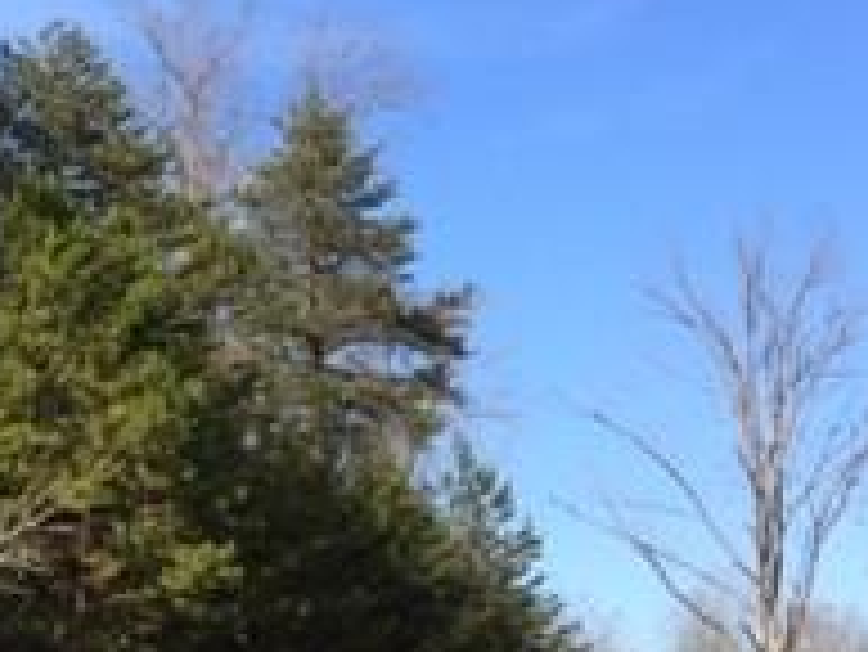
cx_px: -414
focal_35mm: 96
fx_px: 2409
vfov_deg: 15.4
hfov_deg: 18.3
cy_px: 418
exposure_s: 1/942
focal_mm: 4.15
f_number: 2.2
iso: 32
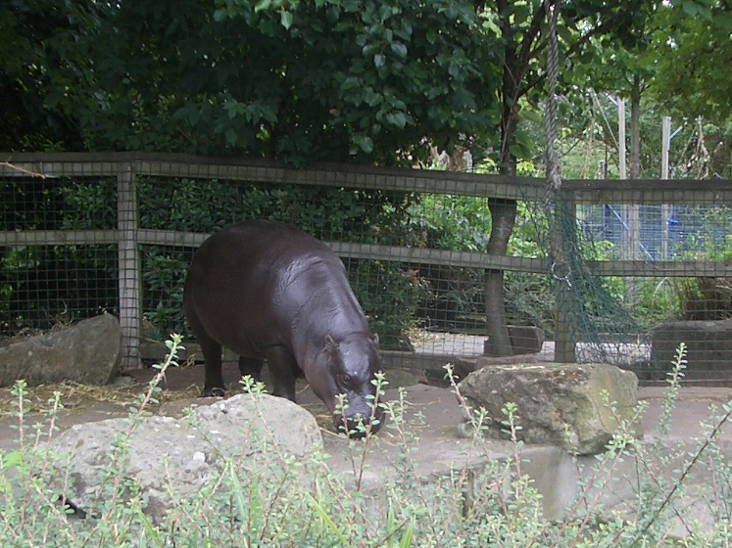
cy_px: 377
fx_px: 1586
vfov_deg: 19.6
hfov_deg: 26.0
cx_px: 391
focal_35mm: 75
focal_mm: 5.8
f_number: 2.6
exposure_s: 1/250
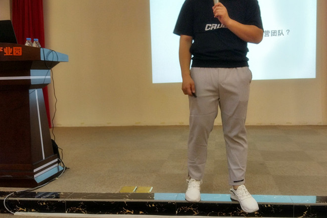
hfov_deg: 52.9
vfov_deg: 36.8
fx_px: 327
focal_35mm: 36
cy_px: 93
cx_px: 188
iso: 212
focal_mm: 4.26
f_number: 2
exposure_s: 1/25
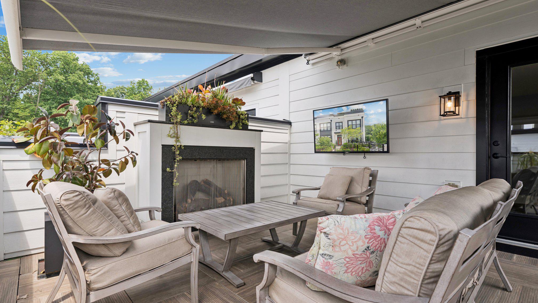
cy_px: 152
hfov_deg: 92.7
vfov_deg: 61.0
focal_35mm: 18
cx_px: 269
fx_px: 257
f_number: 5.6
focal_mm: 17
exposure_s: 1/125
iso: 80
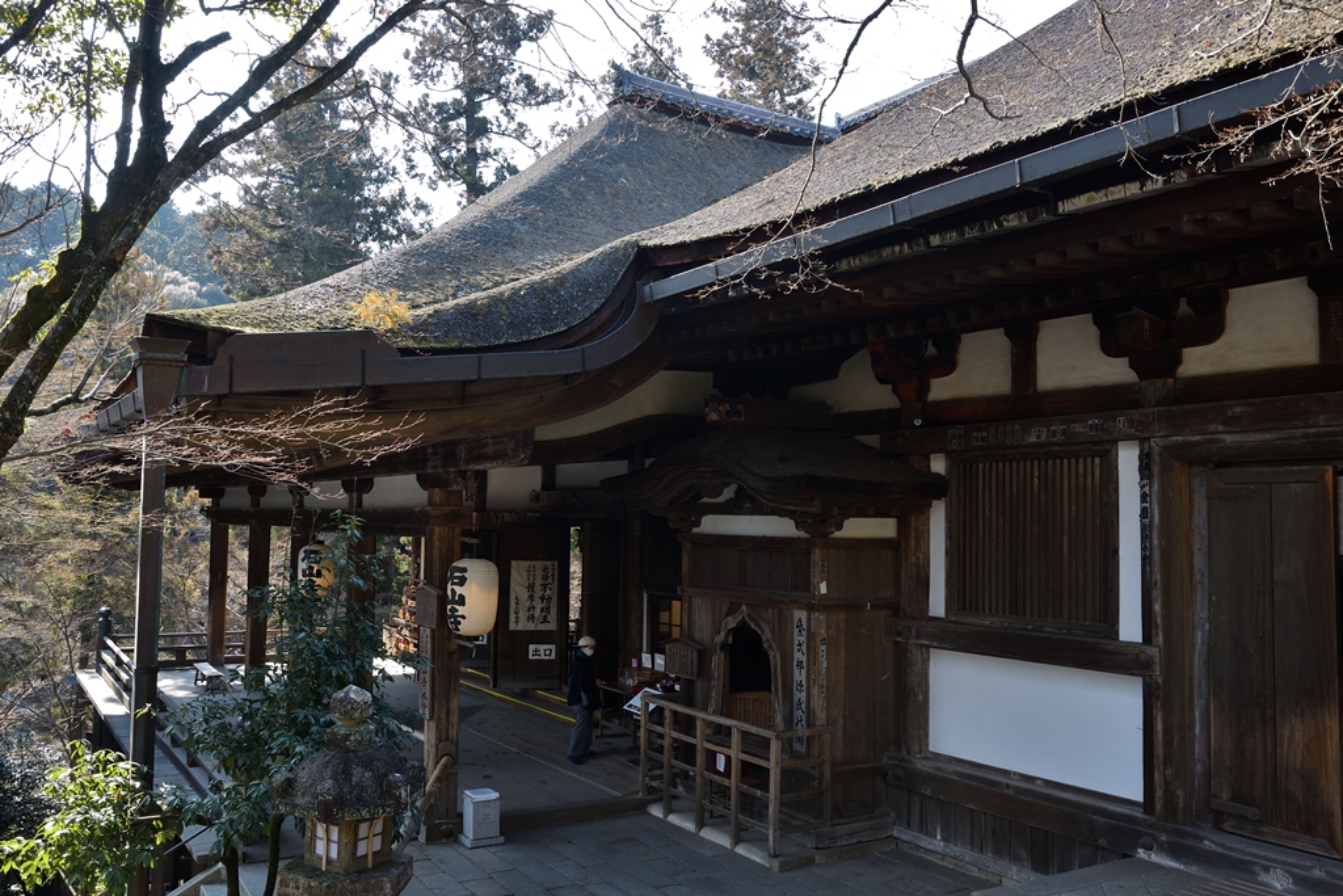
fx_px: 1119
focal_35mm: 30
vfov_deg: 43.6
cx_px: 672
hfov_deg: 61.9
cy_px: 448
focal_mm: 20
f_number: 6.3
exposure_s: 1/25
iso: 100
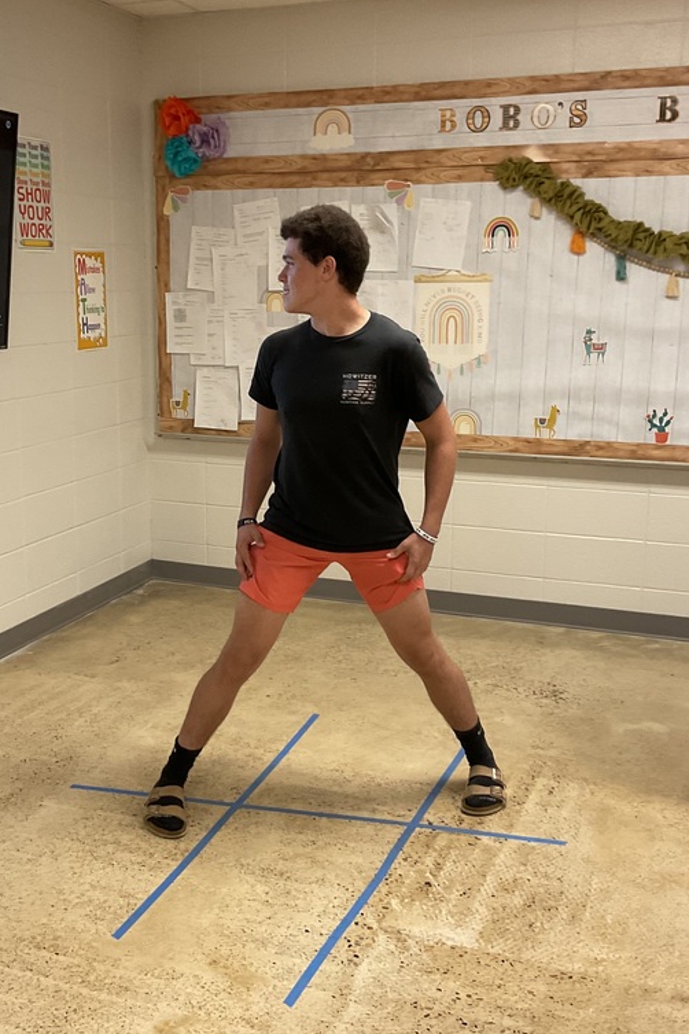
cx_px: 243
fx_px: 1177
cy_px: 520
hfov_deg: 32.4
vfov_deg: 47.4
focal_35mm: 41
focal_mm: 3
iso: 100
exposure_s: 1/60
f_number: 1.8
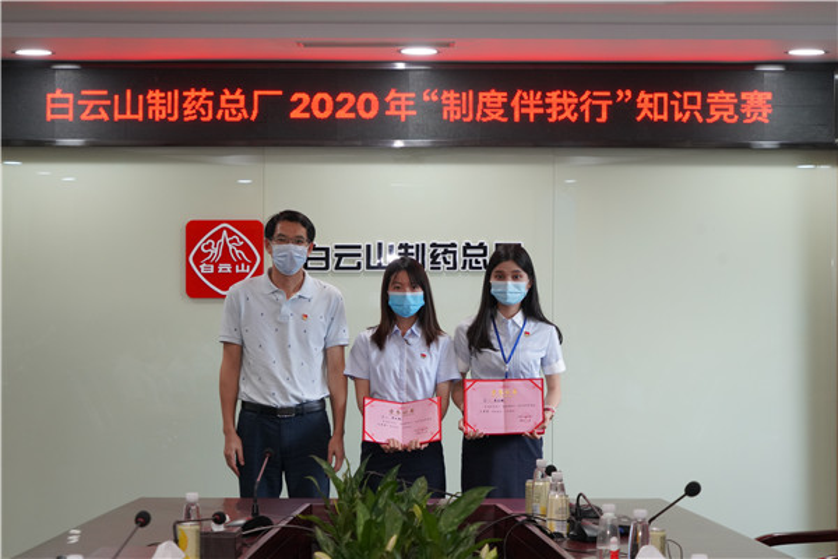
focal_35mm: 85
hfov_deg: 23.9
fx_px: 1978
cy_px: 280
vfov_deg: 16.1
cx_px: 419
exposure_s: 1/100
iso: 2000
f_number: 6.3
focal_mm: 85
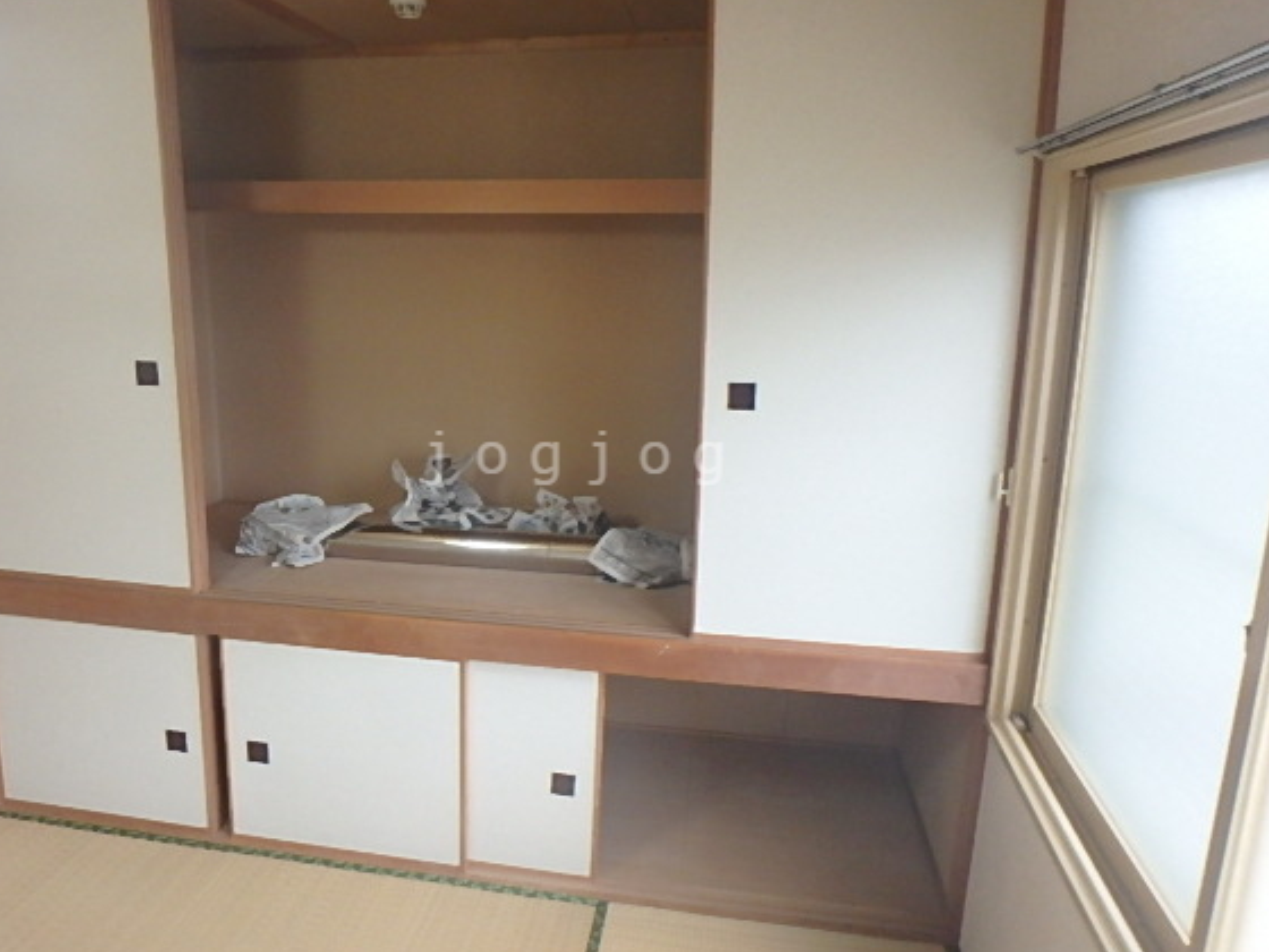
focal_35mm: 24
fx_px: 880
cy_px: 458
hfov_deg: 71.5
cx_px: 580
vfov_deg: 56.8
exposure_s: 1/30
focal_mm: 3.7
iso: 500
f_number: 3.5
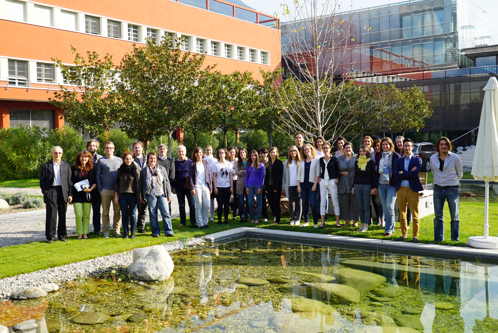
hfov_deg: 50.7
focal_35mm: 38
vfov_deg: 35.1
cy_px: 166
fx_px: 526
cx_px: 249
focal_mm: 38
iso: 100
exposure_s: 1/80
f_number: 9
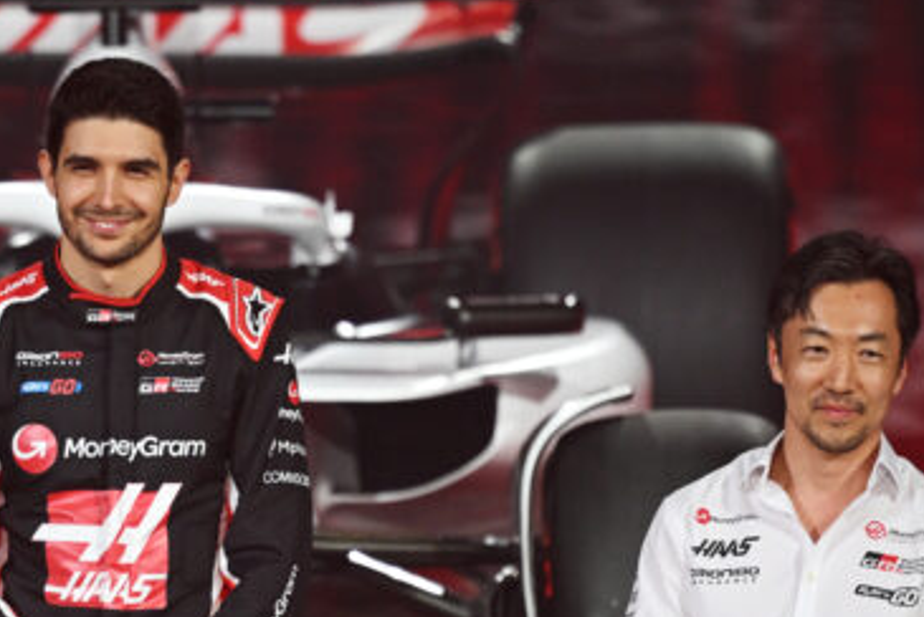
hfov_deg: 1.6
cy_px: 491
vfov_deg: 1.1
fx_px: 32390
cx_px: 134
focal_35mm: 1261
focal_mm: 400
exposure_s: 1/800
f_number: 2.8
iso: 2000
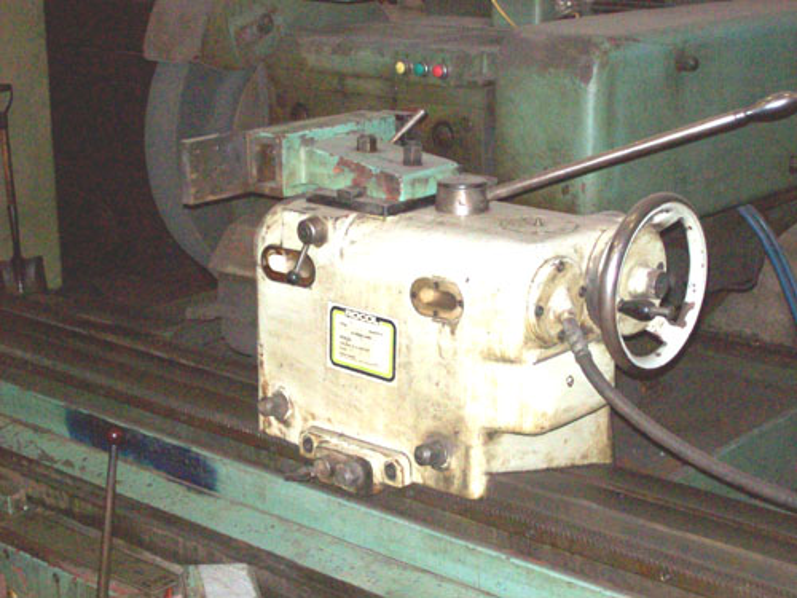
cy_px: 299
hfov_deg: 27.8
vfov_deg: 21.0
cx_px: 398
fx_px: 1612
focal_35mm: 70
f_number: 3.8
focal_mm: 11.6
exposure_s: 1/97.2
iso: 400
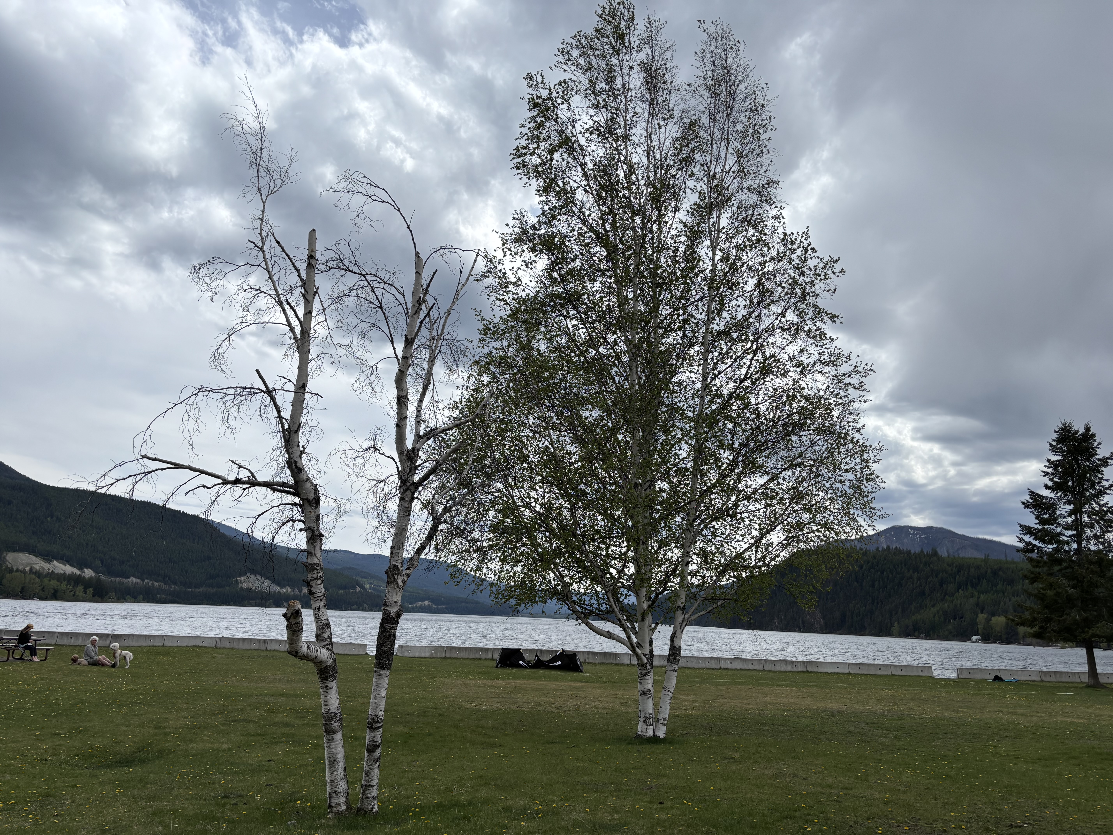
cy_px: 418
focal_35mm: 26
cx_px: 556
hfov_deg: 67.3
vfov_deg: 53.1
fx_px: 836
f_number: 1.6
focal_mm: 5.96
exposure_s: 1/5952
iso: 50
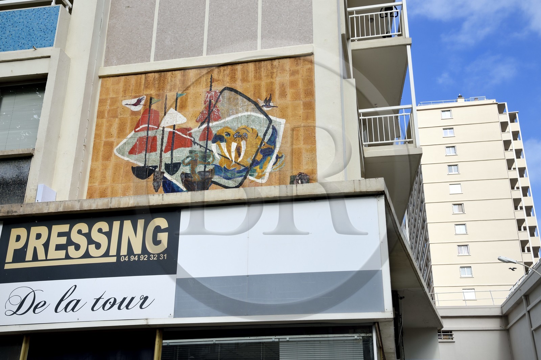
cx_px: 270
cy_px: 180
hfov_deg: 50.7
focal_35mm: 38
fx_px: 571
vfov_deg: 35.0
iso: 200
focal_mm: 38
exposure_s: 1/500
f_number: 9
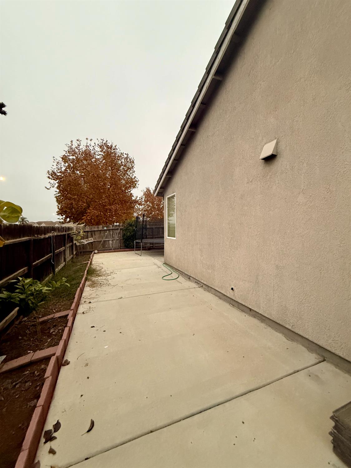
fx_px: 189
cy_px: 234
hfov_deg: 85.7
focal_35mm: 14
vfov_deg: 102.1
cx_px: 176
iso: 640
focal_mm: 2.22
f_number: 2.2
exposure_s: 1/60
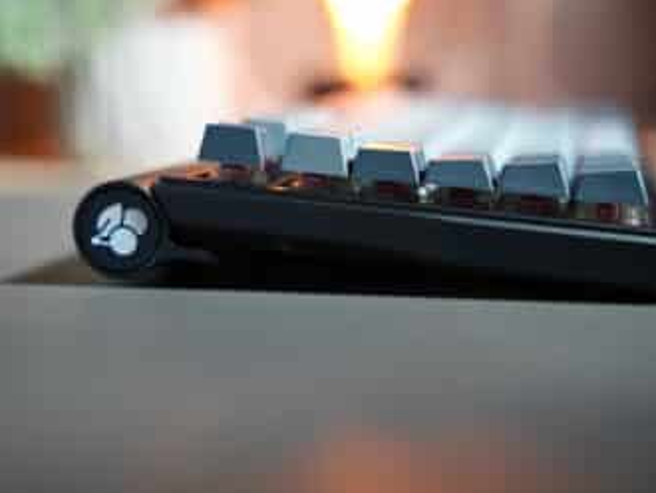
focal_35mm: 68
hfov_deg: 28.5
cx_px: 320
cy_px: 254
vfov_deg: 21.6
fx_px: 1290
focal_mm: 59.9
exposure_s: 1/60
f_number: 2.8
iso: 250
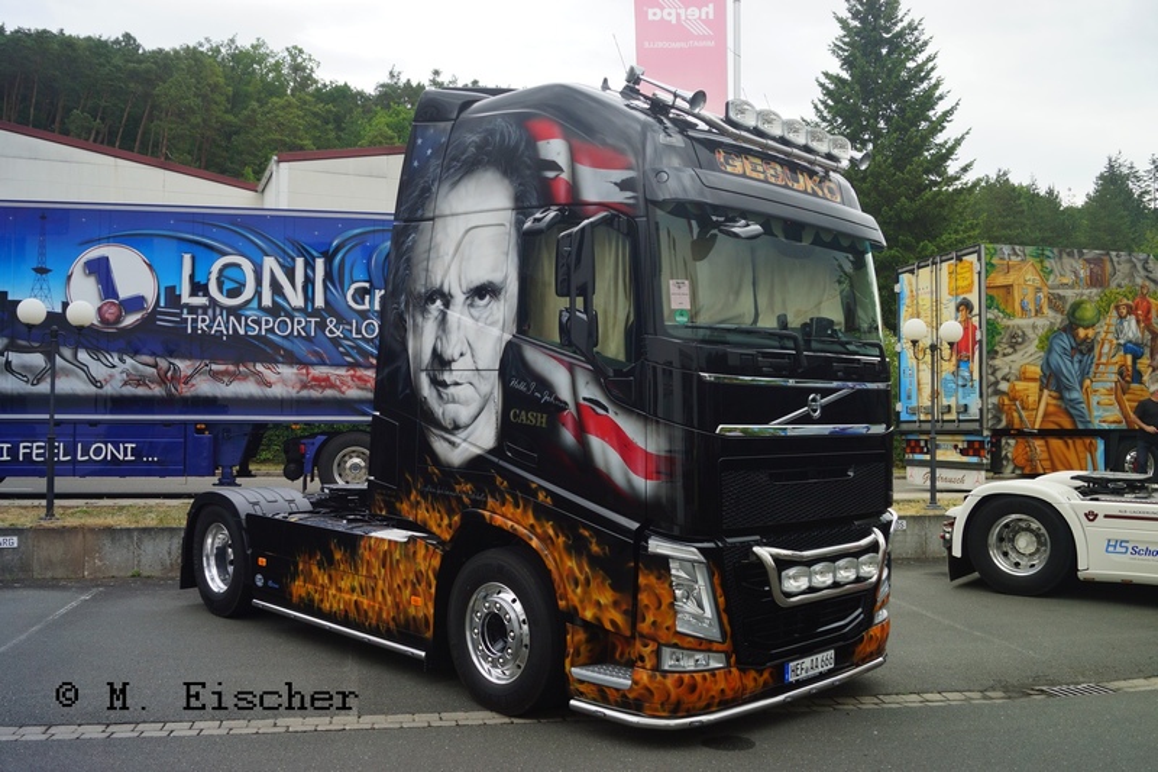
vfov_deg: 43.6
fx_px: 965
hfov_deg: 61.9
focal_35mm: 30
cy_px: 386
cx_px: 579
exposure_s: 1/60
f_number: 4.5
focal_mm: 20
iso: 100
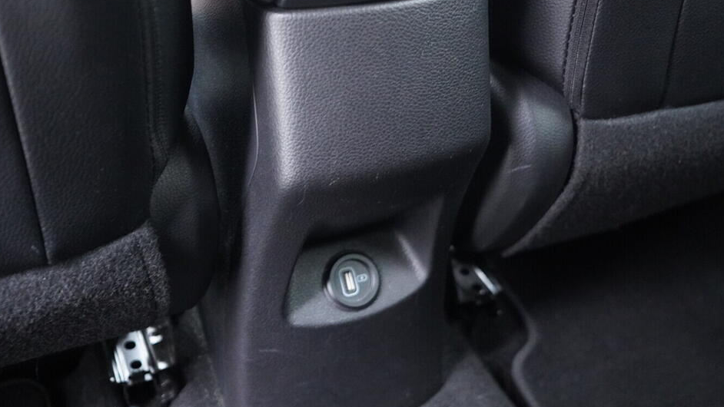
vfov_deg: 29.0
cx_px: 340
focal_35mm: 41
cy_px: 165
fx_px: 787
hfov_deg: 49.4
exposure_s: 1/40
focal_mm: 24
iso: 6400
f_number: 2.8
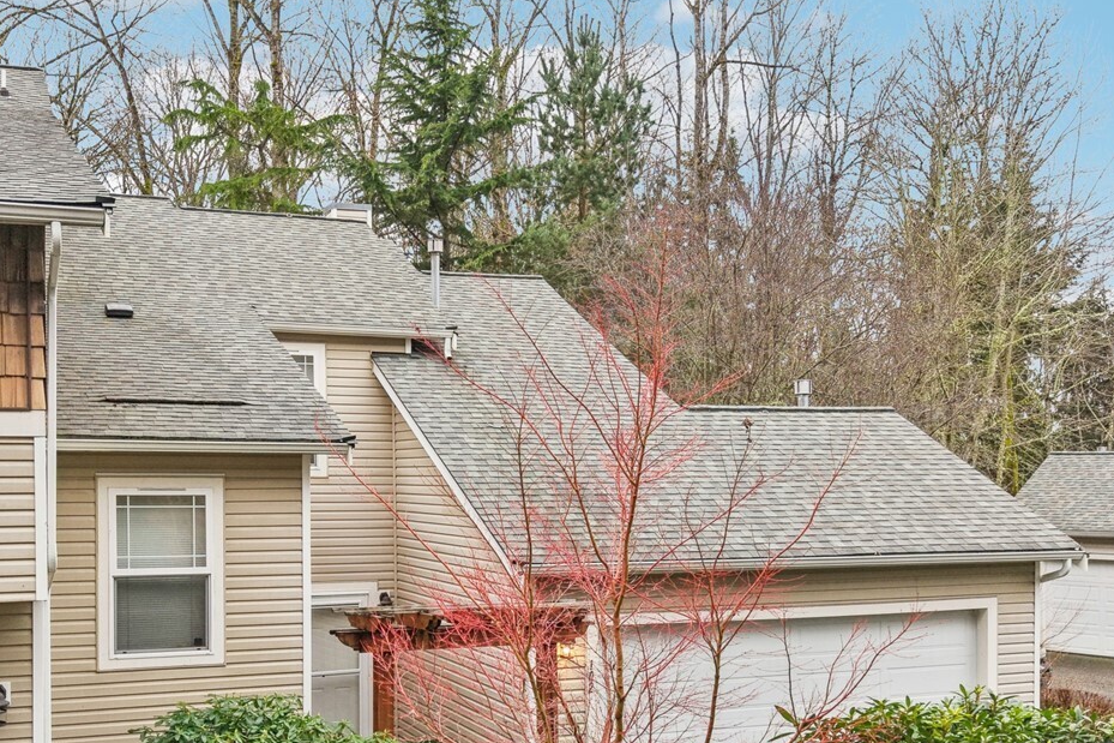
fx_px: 1330
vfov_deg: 30.0
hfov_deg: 45.3
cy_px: 648
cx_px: 478
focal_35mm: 43
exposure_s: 1/500
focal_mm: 8.7
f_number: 1.8
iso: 200
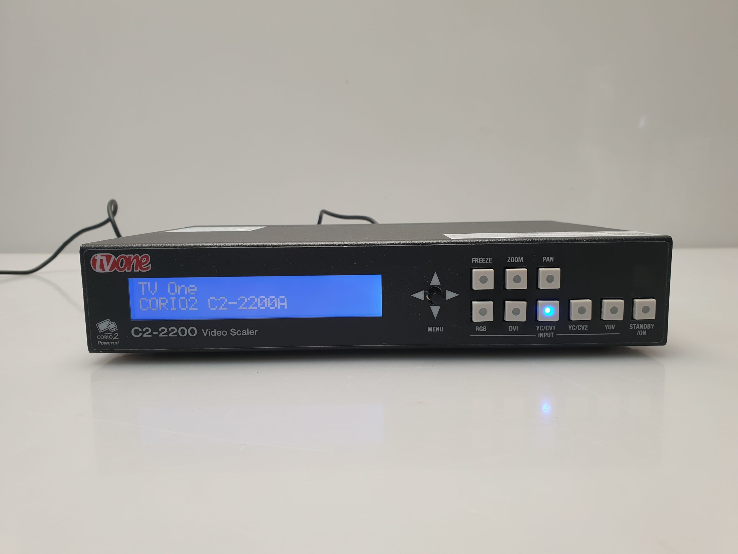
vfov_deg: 53.1
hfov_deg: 67.3
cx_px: 369
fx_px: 554
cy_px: 277
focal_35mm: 26
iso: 64
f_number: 2.4
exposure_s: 1/50
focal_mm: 4.3
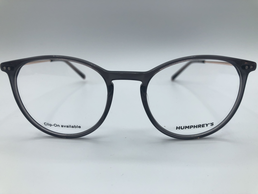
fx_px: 209
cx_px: 129
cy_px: 97
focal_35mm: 28
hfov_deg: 63.4
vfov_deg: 49.7
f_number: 1.8
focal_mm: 4
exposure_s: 1/1021
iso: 32
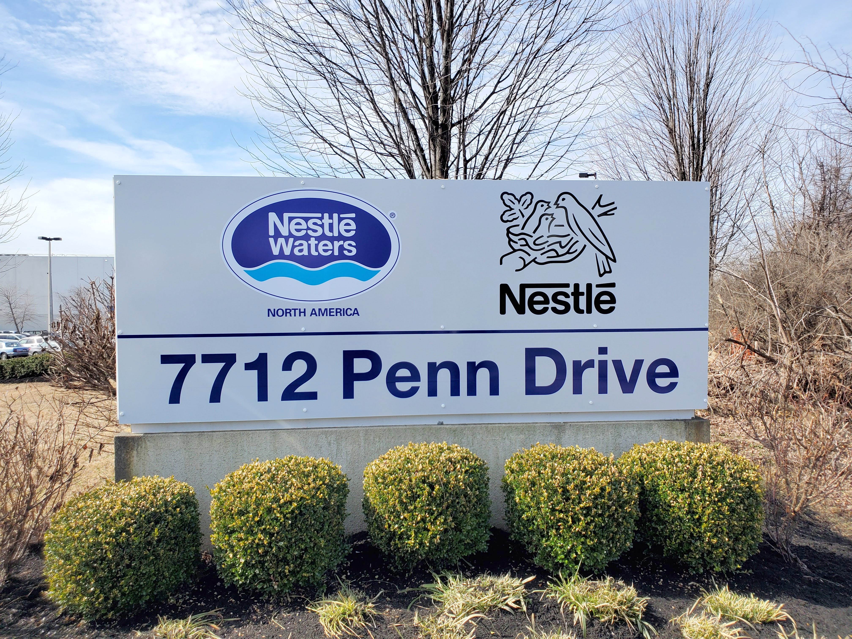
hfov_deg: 67.3
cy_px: 320
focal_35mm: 26
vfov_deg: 53.1
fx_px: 640
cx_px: 426
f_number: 2.4
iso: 50
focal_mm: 4.3
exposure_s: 1/1176
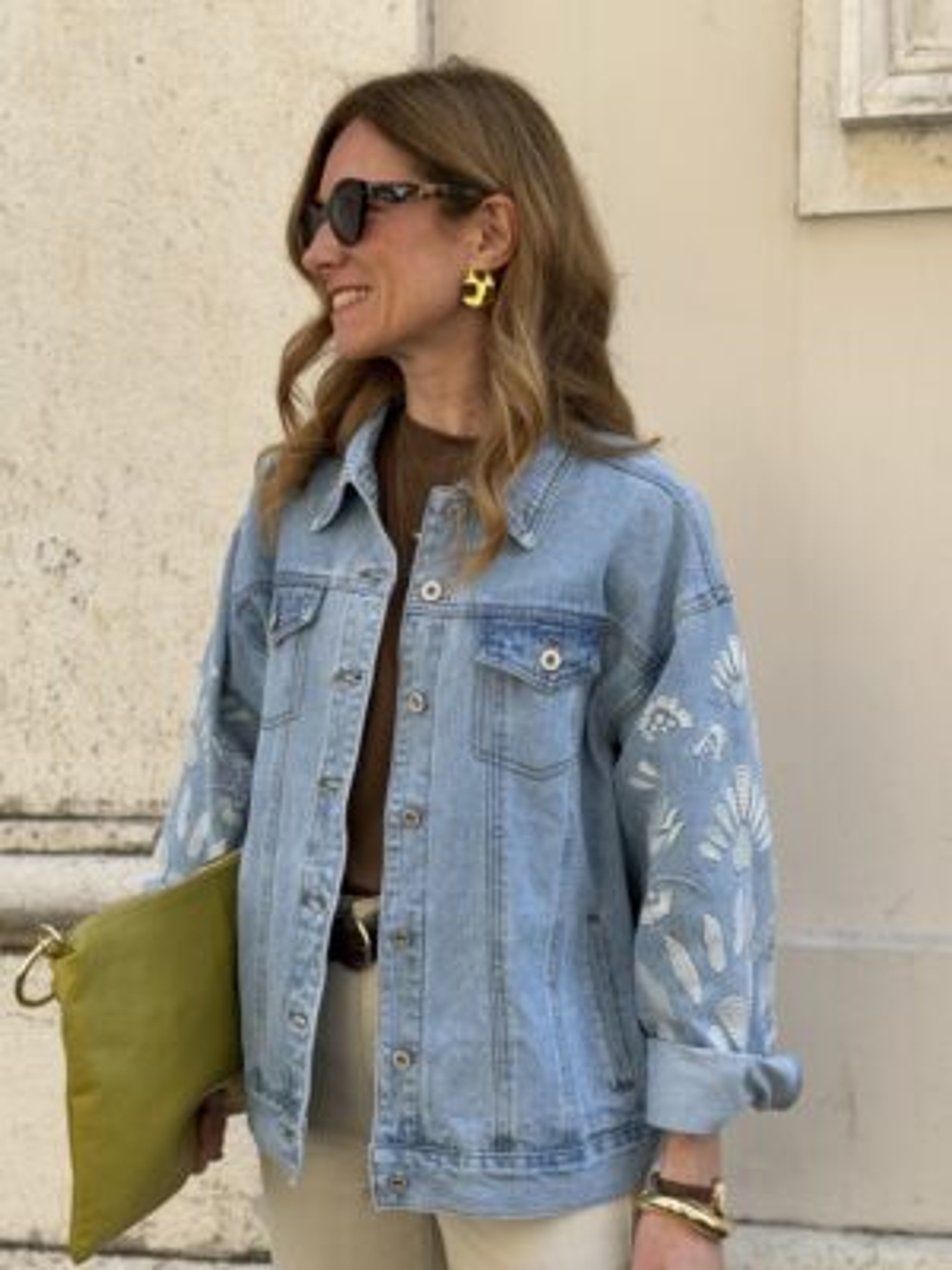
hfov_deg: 30.3
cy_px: 635
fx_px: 1760
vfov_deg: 39.7
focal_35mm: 48
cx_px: 476
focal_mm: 6.76
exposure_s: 1/885
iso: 80
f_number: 1.78
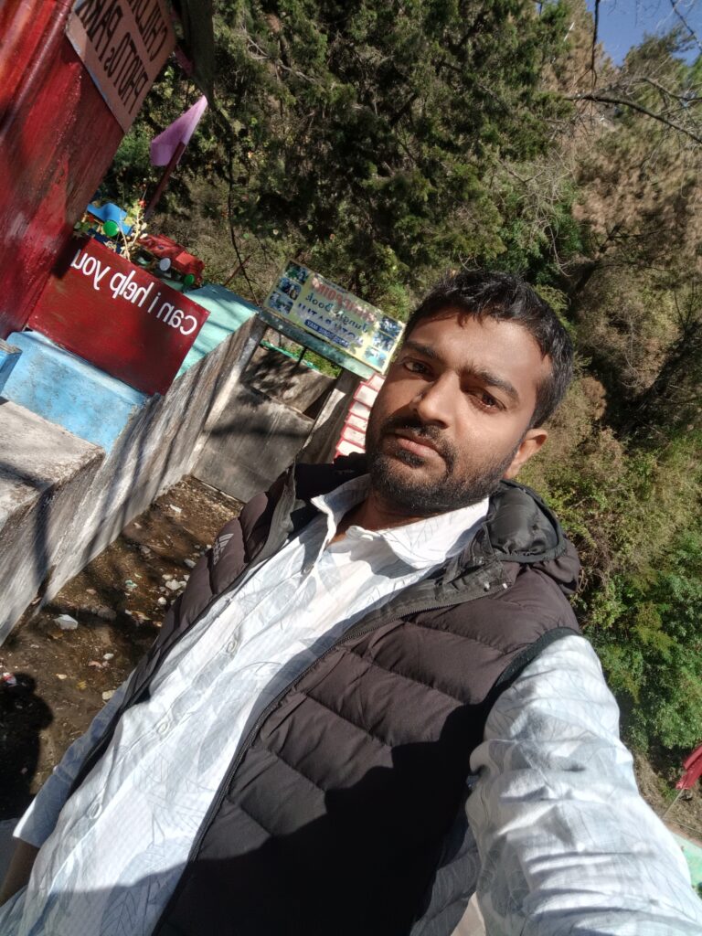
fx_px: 595
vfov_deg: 76.4
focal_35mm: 22
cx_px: 351
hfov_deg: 61.1
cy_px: 468
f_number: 2.4
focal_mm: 2.87
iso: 50
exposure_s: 1/399
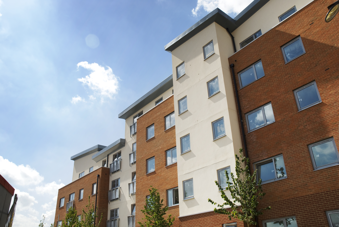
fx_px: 255
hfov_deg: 67.3
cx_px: 170
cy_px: 114
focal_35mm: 27
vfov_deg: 48.0
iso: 100
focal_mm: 18
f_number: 8
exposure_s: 1/250
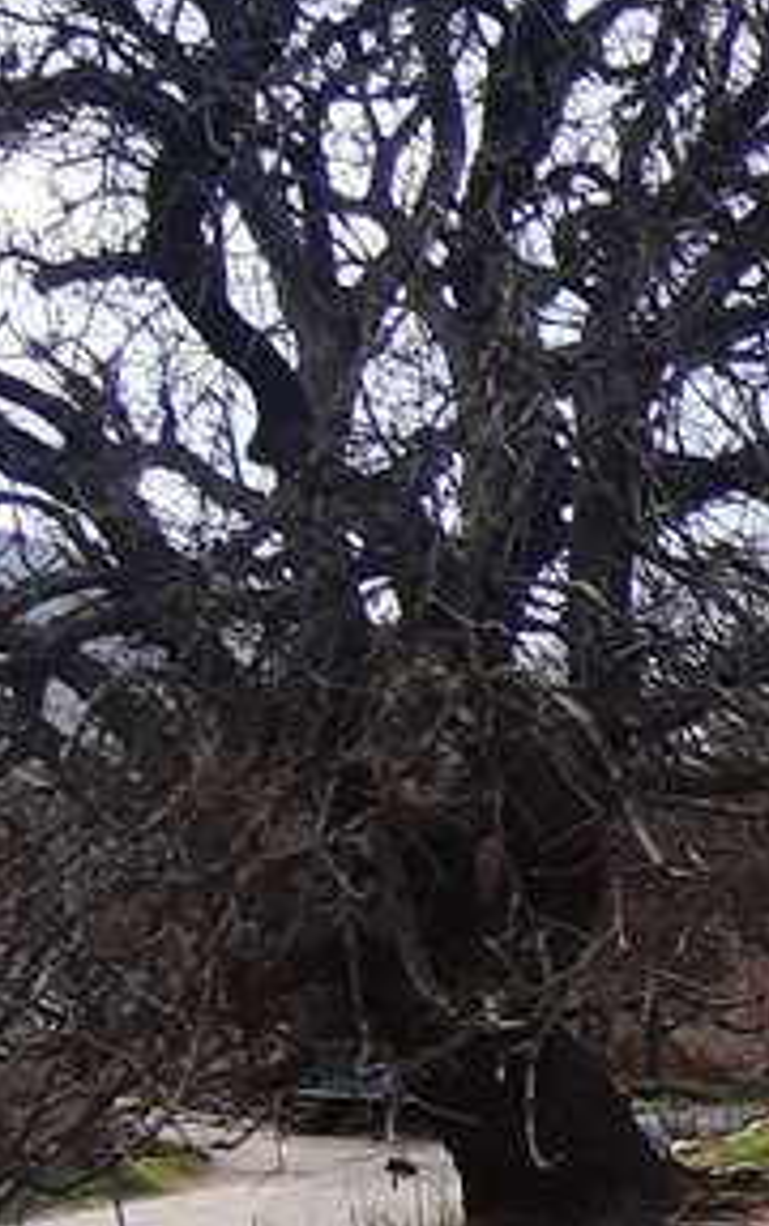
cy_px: 1098
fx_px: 2275
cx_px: 1803
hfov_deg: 14.0
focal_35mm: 68
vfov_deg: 29.0
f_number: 2.4
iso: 40
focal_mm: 1.87
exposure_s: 1/829
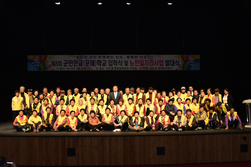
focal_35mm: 46
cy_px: 84
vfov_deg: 29.3
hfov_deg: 42.7
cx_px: 126
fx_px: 321
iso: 800
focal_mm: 46
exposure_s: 1/125
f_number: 5
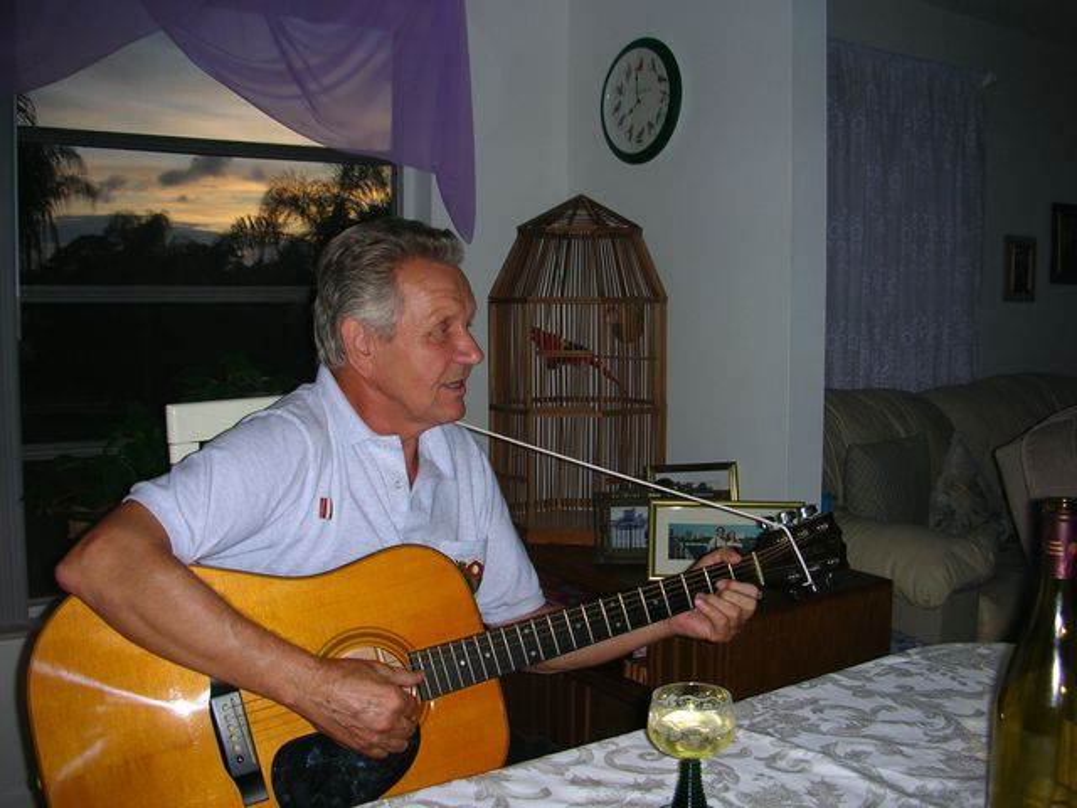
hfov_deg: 52.6
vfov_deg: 40.7
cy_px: 404
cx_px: 538
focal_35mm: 35
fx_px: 1089
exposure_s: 1/60.1
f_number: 3
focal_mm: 5.8
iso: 50
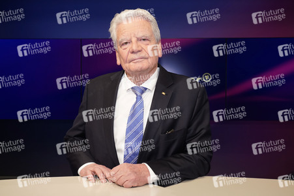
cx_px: 147
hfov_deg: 50.7
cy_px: 98
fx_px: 310
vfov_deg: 35.0
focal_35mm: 38
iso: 2000
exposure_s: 1/125
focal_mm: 38
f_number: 5.6
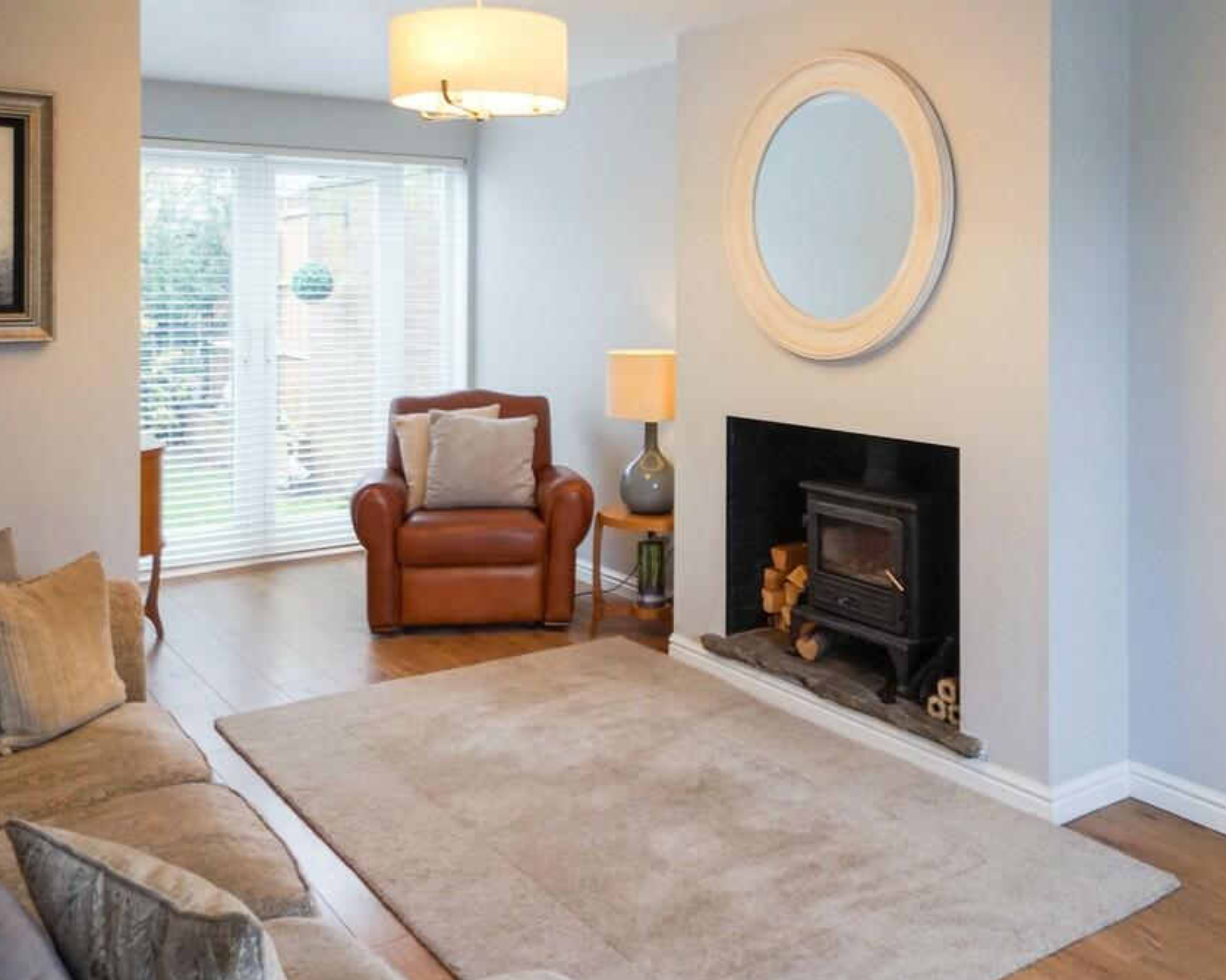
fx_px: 1124
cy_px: 488
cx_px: 650
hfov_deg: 57.2
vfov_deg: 47.1
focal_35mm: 31
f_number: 4
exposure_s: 1/60
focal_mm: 18
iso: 640
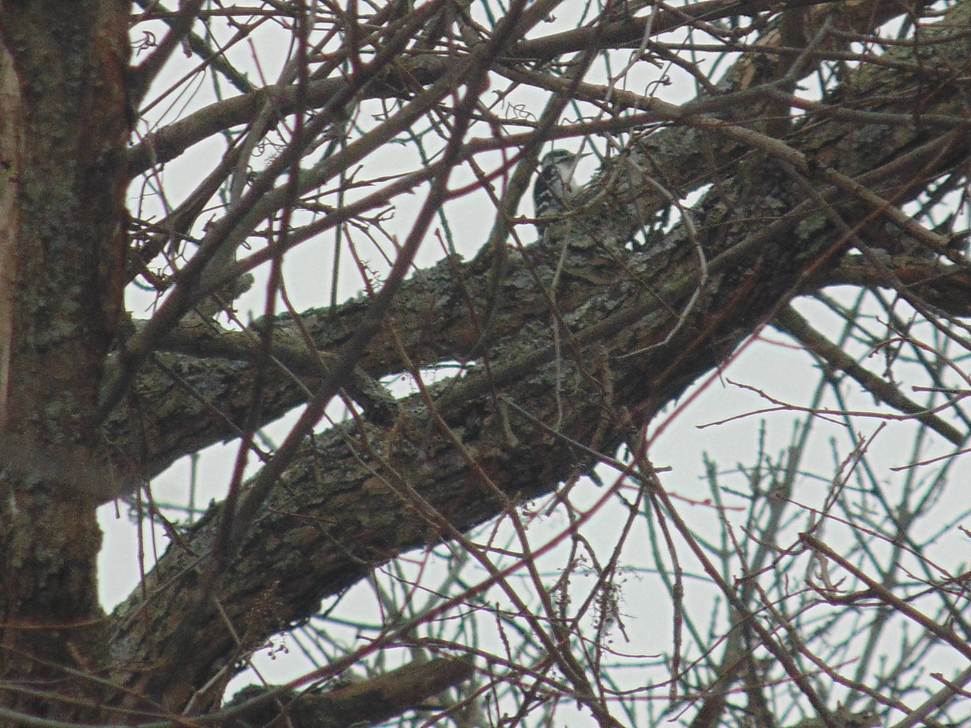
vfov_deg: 2.6
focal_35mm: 580
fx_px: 16269
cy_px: 364
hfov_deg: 3.4
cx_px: 486
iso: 100
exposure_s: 1/125
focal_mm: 104
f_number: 5.9
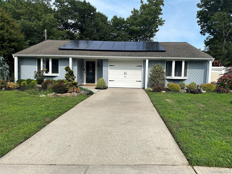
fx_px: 161
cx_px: 116
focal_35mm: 24
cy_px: 87
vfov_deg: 56.8
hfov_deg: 71.6
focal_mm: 6.86
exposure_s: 1/3861
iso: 80
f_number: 1.78
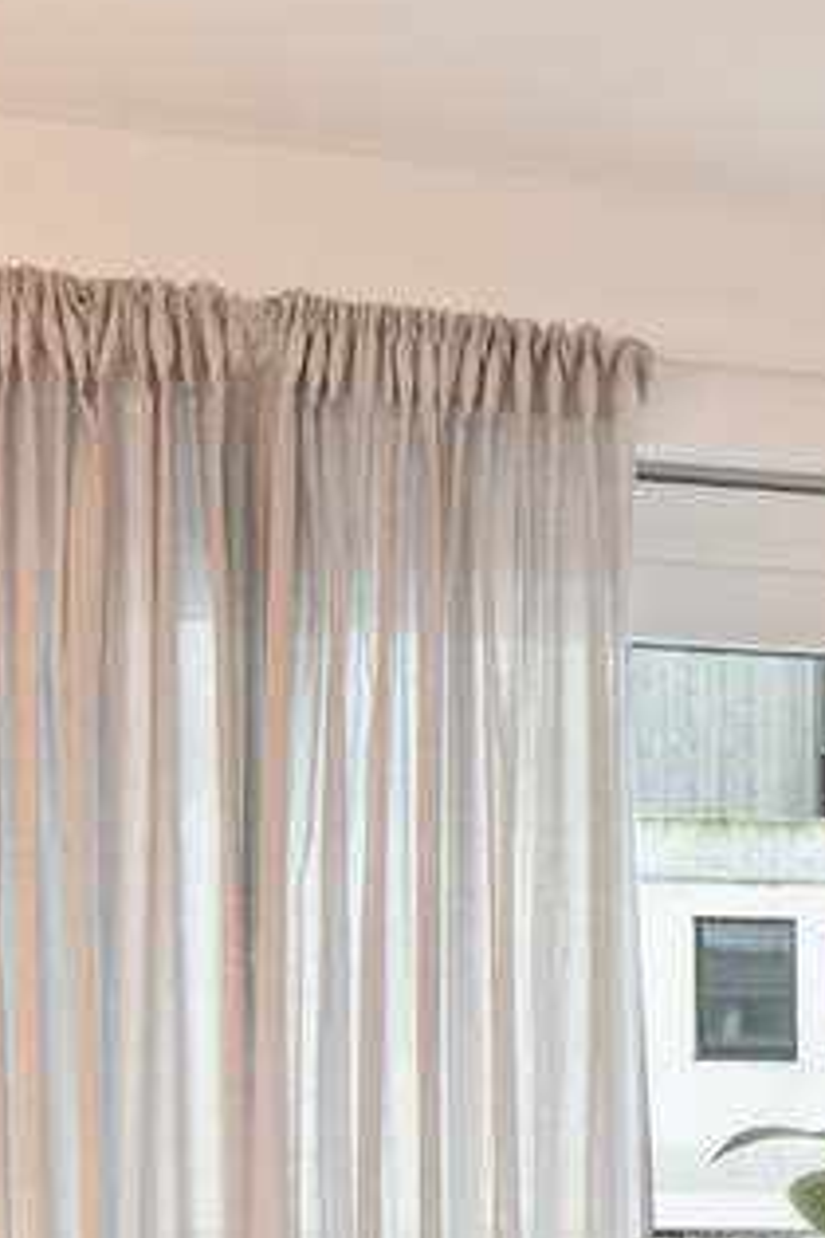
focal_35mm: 122
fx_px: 4193
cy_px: 1262
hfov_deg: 7.3
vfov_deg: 16.4
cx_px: 3524
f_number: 11
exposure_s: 1/1.25
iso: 250
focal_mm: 16
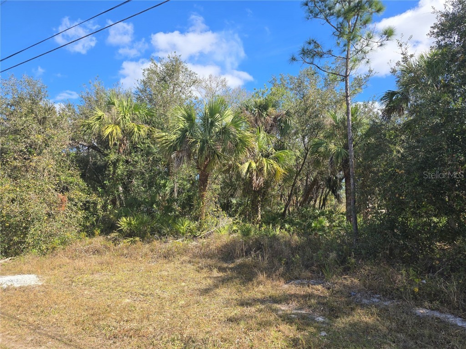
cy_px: 174
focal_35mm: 23
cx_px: 233
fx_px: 310
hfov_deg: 73.9
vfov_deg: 58.9
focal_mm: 6.3
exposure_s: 1/468
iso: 12
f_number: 1.7
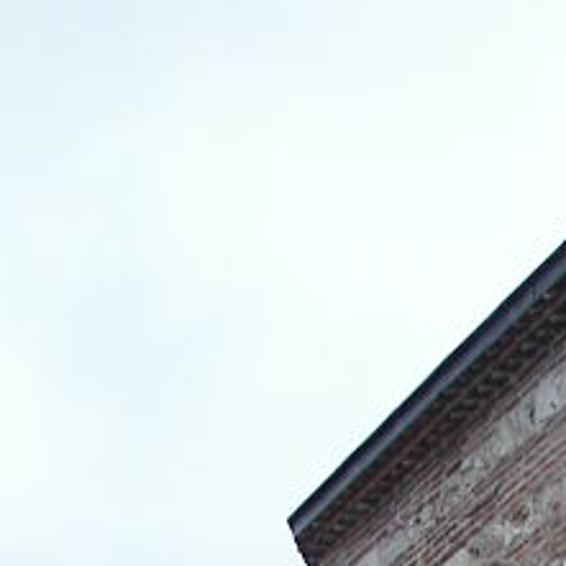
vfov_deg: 13.6
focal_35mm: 115
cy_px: 1014
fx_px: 2127
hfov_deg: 15.0
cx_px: 522
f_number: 2.8
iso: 100
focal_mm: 6
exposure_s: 1/20
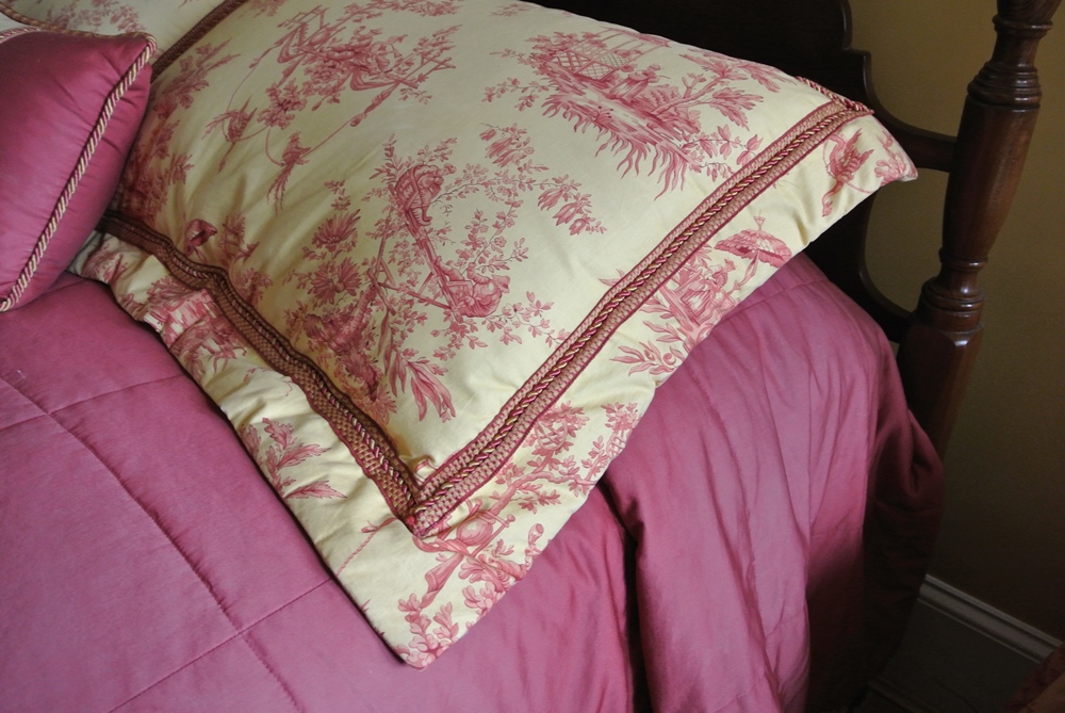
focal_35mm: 30
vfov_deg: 43.7
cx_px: 532
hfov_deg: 61.9
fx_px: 888
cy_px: 356
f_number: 3.5
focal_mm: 11.4
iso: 640
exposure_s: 1/60
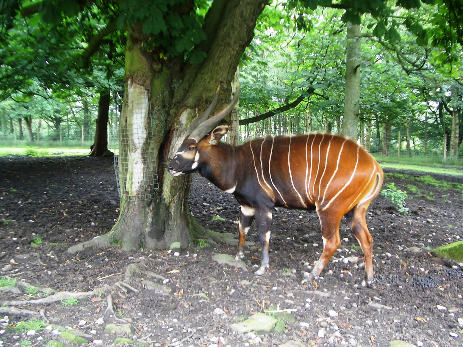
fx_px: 482
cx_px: 234
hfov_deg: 51.4
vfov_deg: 39.7
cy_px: 178
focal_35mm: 36
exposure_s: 1/30
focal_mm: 5.8
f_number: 2.6
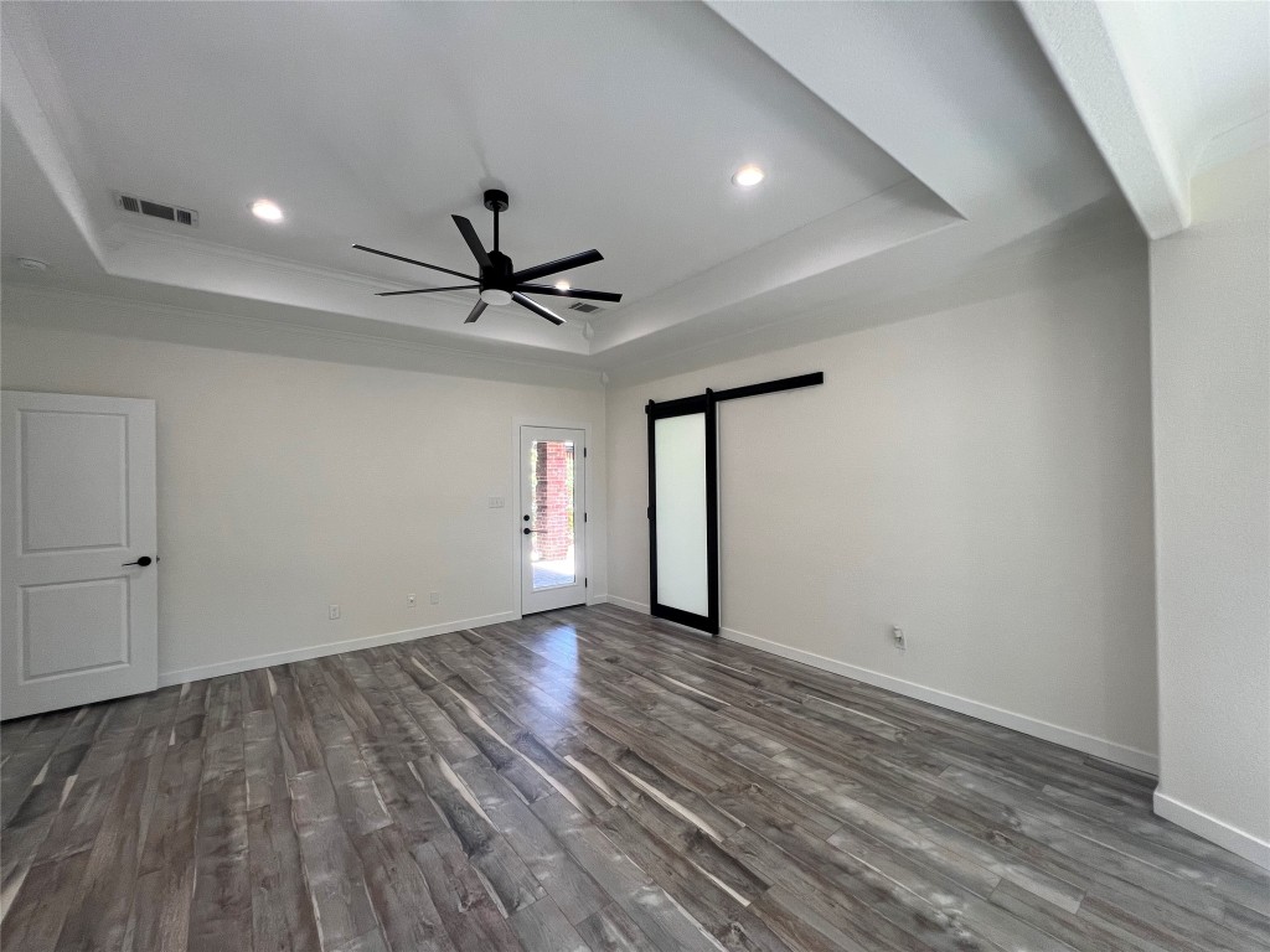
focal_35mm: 13
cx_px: 635
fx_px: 477
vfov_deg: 89.9
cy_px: 476
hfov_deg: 106.2
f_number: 1.8
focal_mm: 1.57
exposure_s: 1/100
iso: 160
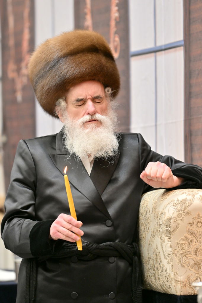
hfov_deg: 4.6
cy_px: 152
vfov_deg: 6.9
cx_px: 101
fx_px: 2527
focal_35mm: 300
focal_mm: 200
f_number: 2.8
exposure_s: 1/160
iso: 320
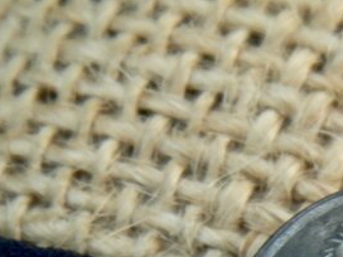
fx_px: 2547
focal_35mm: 257
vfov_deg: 5.7
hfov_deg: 7.7
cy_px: 402
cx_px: 380
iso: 200
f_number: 4.2
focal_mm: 14.6
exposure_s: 1/40
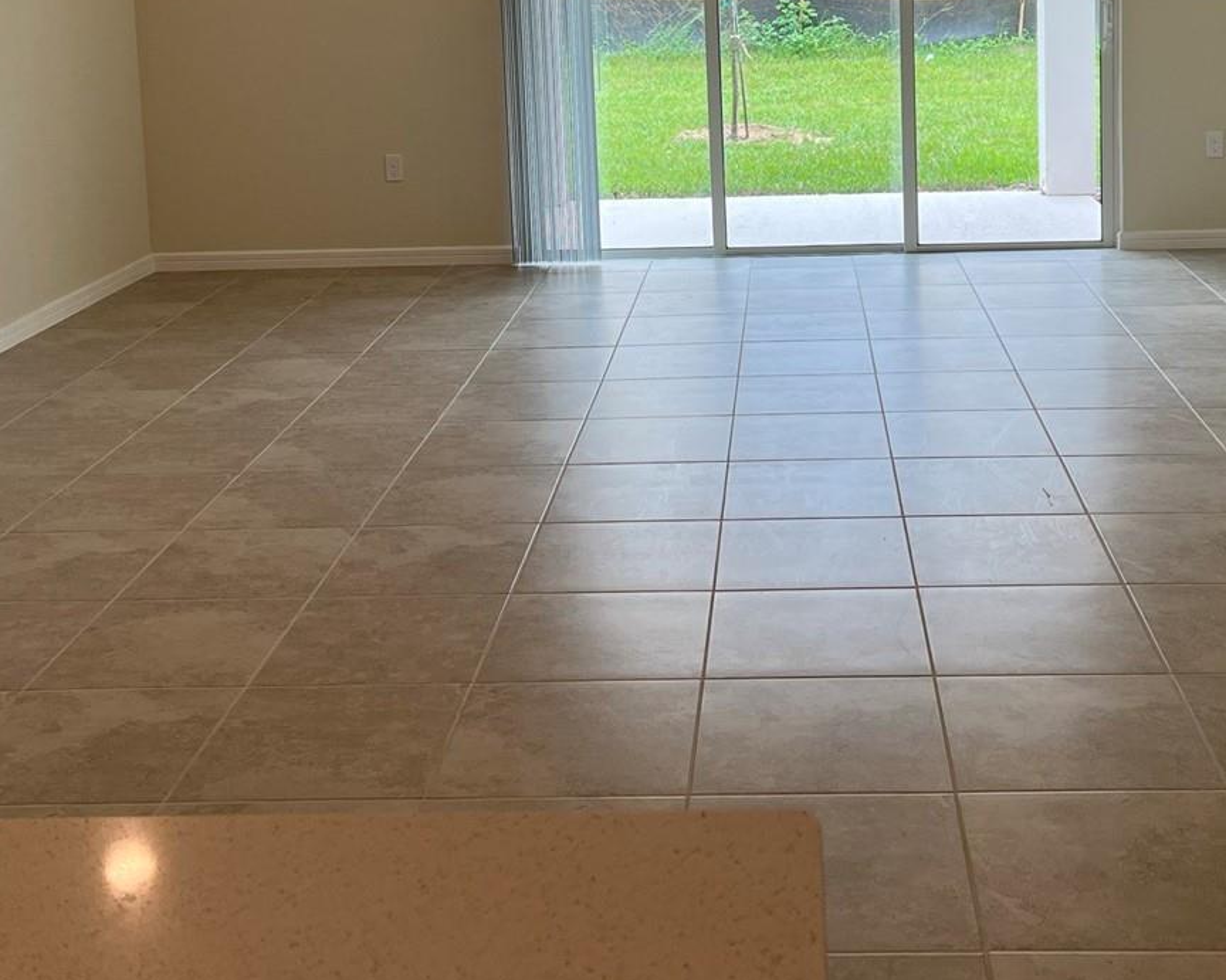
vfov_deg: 30.9
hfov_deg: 39.4
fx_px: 1705
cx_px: 715
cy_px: 136
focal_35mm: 47
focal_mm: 5.7
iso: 50
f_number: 1.5
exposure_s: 1/352
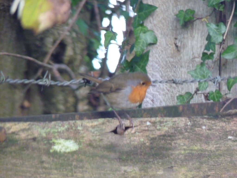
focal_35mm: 477
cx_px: 118
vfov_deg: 3.1
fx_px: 3266
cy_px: 89
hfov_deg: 4.2
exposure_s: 1/60
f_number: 4.4
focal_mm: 84.8
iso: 800
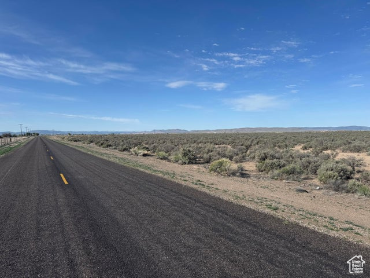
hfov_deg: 71.6
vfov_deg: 56.8
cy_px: 139
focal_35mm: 24
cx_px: 185
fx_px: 257
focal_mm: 6.76
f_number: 1.78
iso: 80
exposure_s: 1/5814
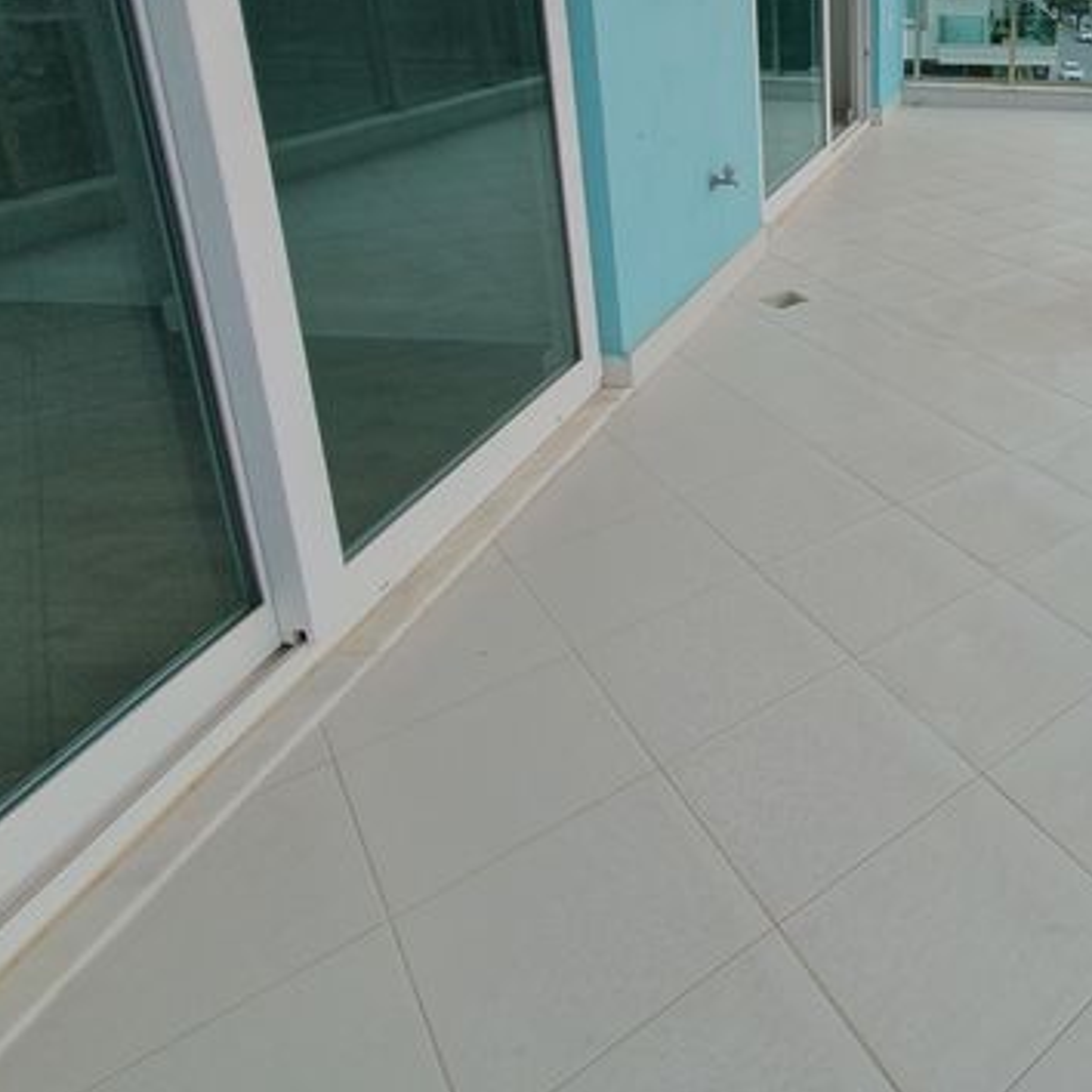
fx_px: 928
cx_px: 1055
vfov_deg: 56.5
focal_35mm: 26
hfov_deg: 50.9
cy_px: 216
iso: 50
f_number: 2.2
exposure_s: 1/355
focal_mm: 1.8
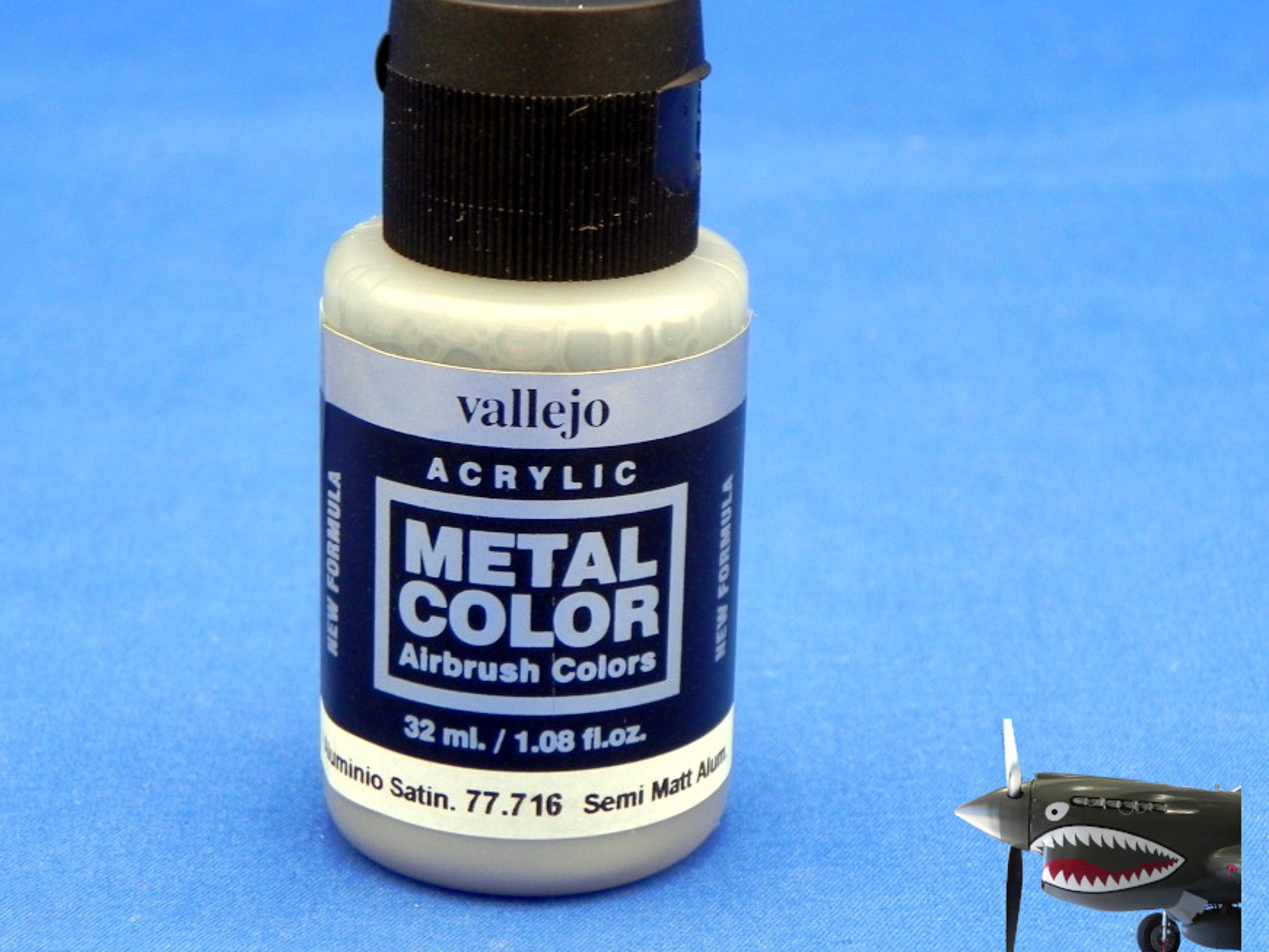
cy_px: 421
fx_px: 3667
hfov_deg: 19.6
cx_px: 524
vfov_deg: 14.8
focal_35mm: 100
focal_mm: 15.1
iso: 235
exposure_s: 1/30
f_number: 4
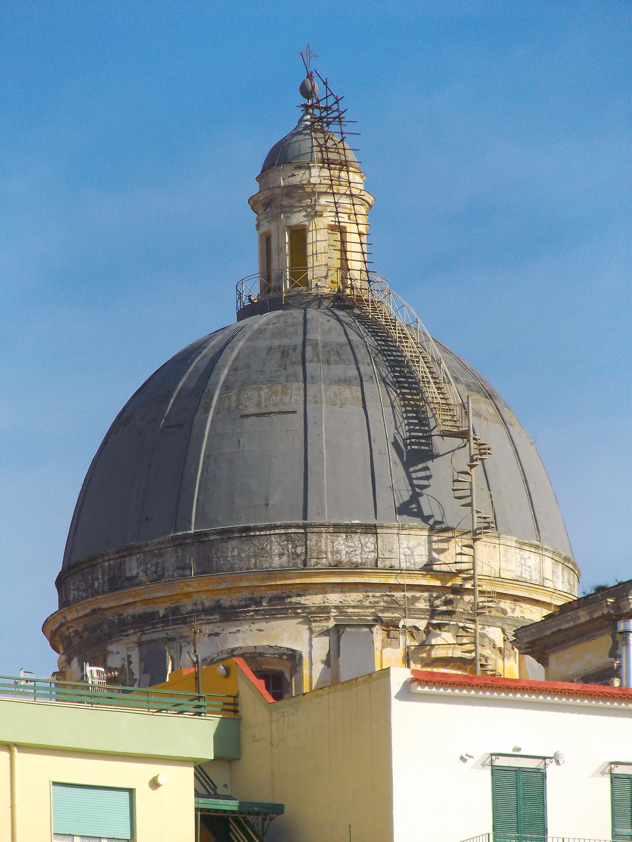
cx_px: 316
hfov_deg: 5.0
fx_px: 7254
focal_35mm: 298
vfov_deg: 6.6
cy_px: 421
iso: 200
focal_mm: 53.1
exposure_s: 1/250
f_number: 12.4
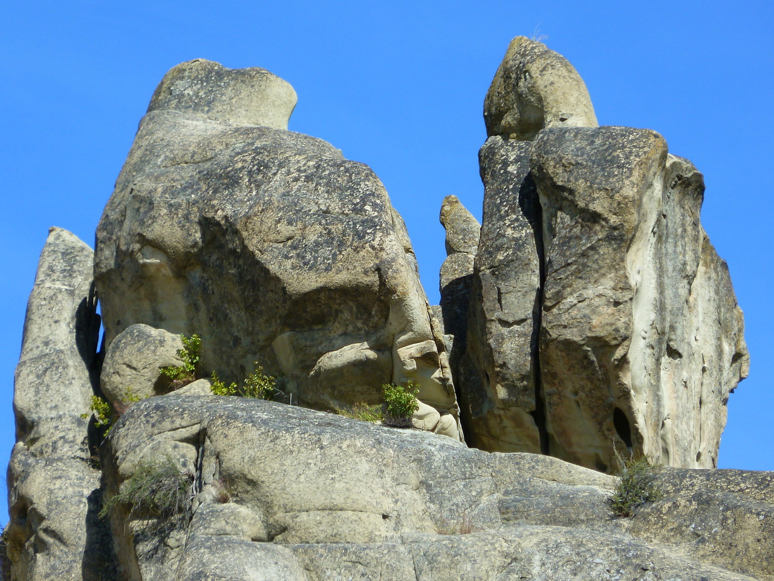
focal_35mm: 250
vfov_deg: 5.9
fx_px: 5590
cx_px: 387
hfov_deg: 7.9
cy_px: 290
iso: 80
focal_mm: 36
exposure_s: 1/160
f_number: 5.9
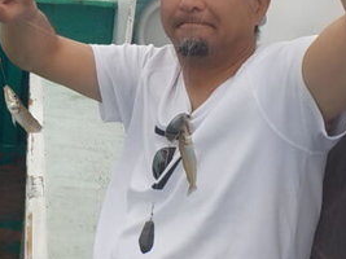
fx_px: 719
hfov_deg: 26.8
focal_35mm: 72
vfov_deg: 20.2
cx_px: 102
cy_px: 47
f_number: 3.3
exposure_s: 1/320
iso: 125
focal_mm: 4.1
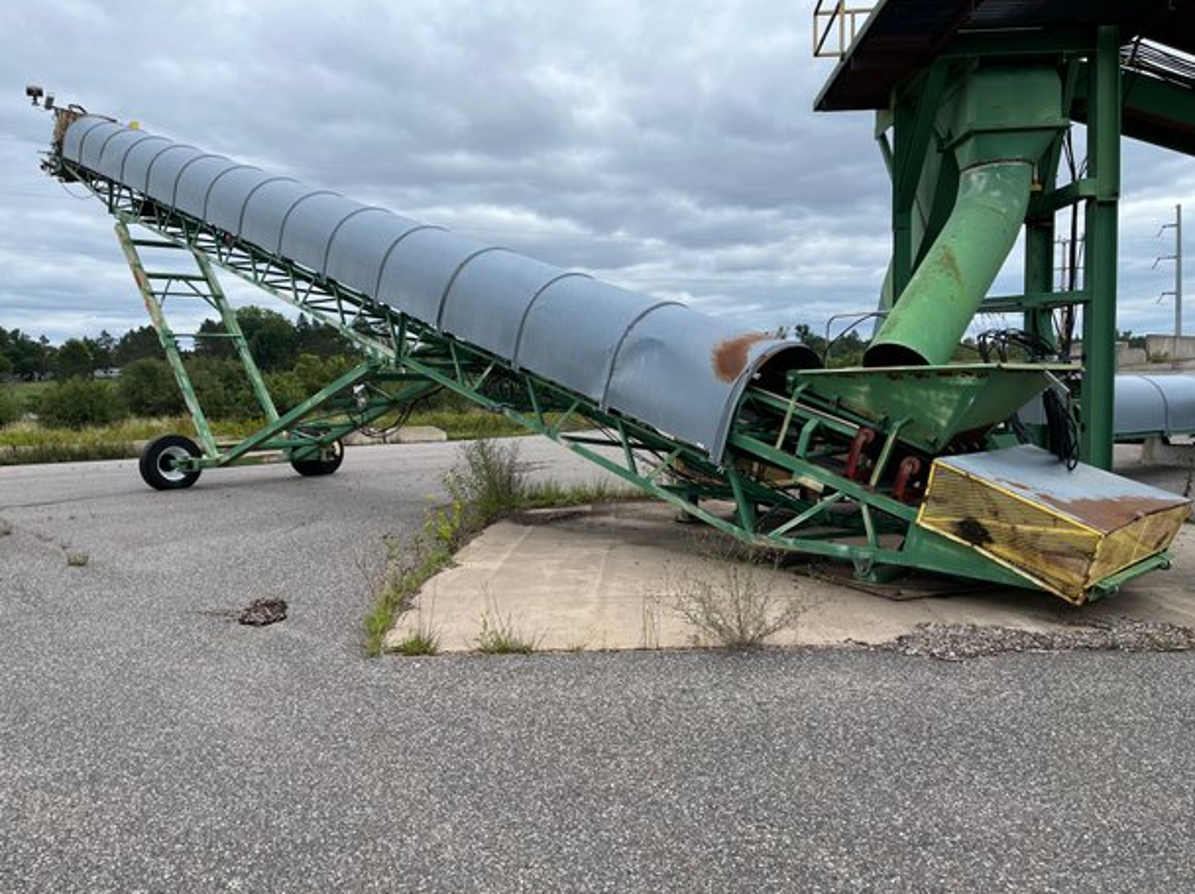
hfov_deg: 65.4
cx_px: 606
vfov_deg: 51.3
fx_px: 931
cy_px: 445
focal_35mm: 27
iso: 50
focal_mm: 5.1
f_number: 1.6
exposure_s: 1/1721
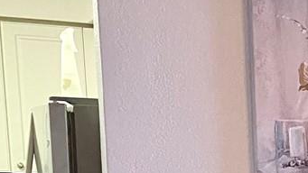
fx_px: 1086
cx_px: 584
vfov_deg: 8.6
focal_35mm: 133
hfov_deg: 14.0
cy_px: 359
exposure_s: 1/60
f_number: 1.8
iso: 250
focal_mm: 4.25
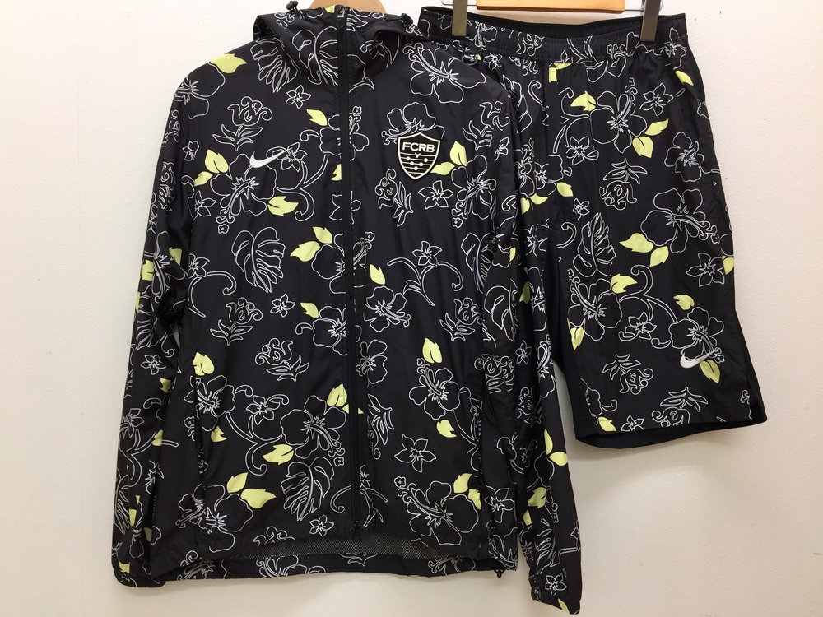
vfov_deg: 48.2
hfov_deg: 61.7
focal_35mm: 29
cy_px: 308
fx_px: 689
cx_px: 412
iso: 40
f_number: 2.2
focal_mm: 4.15
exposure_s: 1/60
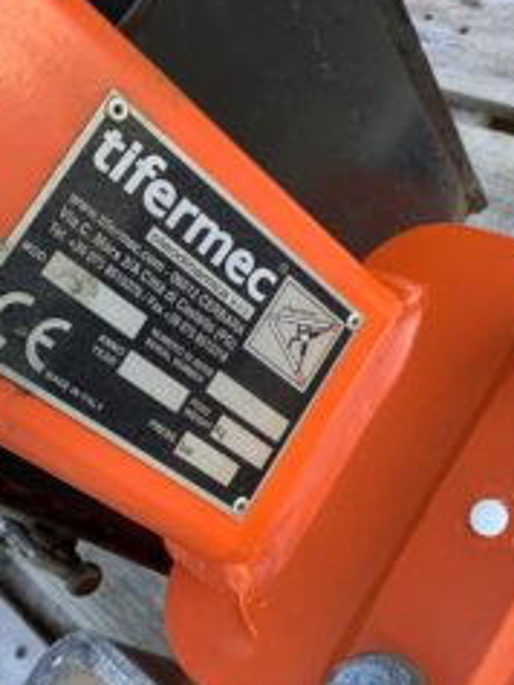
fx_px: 870
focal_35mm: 44
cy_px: 350
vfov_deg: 42.9
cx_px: 245
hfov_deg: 32.9
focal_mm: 3
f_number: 1.8
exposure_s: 1/122
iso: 32
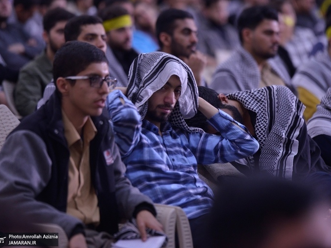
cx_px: 180
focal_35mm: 226
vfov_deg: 6.6
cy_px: 119
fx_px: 2161
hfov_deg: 8.8
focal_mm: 200
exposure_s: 1/100
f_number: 3.2
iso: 1600
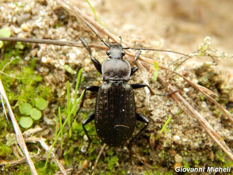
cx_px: 116
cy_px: 88
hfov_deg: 14.9
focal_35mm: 132
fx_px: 888
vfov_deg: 11.2
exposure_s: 1/60
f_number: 4.8
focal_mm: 23.4
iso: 800
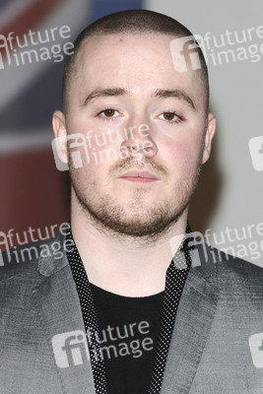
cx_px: 132
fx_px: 2545
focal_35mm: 232
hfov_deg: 5.9
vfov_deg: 8.9
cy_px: 197
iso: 320
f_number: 4.5
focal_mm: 155
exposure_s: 1/160
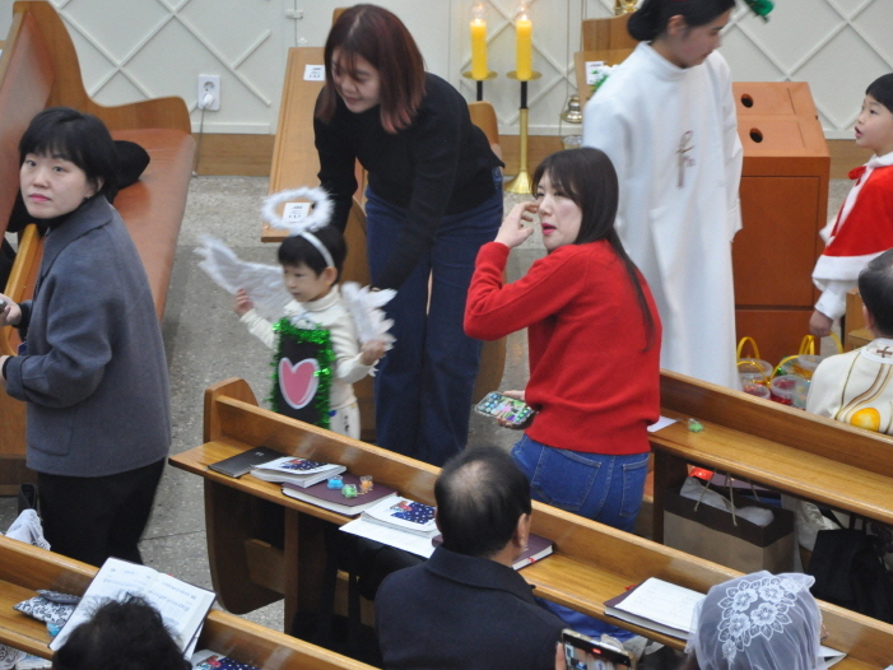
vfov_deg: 10.0
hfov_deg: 13.3
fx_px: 3819
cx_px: 488
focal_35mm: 148
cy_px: 336
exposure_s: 1/30
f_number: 5.6
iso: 1250
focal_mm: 90
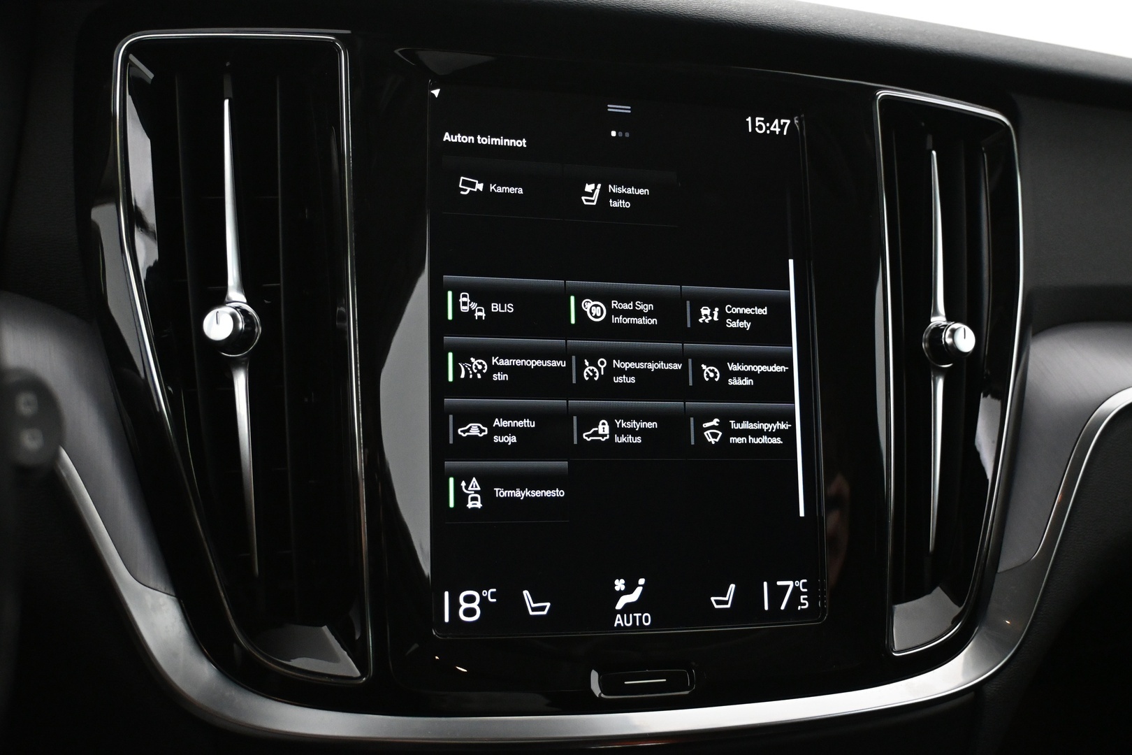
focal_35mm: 39
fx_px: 1226
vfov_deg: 34.2
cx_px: 566
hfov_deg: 49.6
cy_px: 378
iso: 3600
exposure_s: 1/40
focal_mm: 26
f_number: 4.5
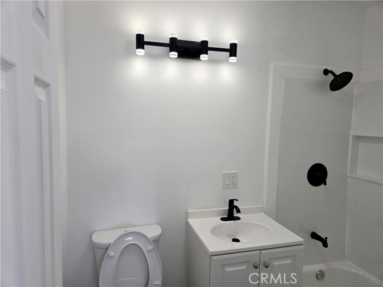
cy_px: 144
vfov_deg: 58.9
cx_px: 192
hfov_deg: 73.9
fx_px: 254
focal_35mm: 23
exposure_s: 1/120
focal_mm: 5.4
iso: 32
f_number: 1.8
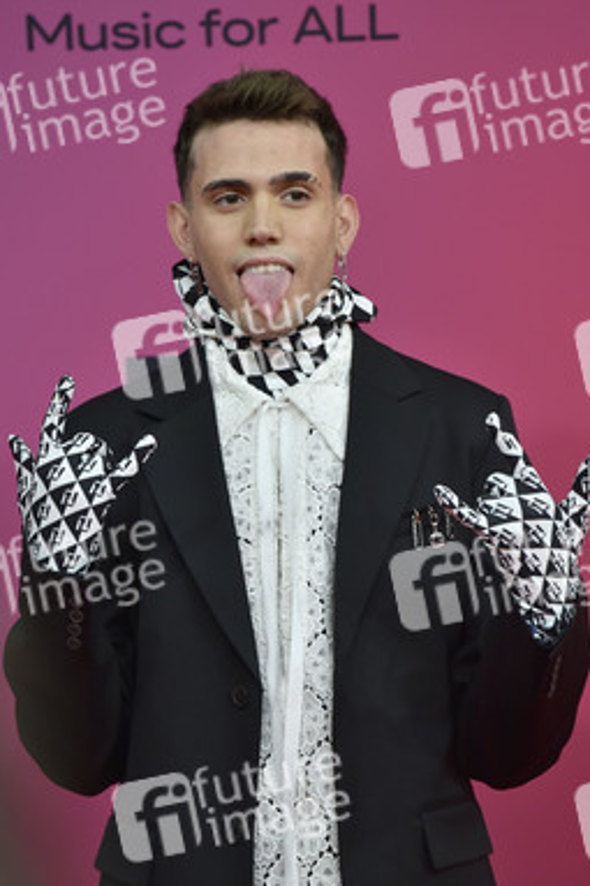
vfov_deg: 9.8
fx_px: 5142
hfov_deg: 6.6
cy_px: 460
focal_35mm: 209
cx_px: 298
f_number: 5.6
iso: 2000
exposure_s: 1/250
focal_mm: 200
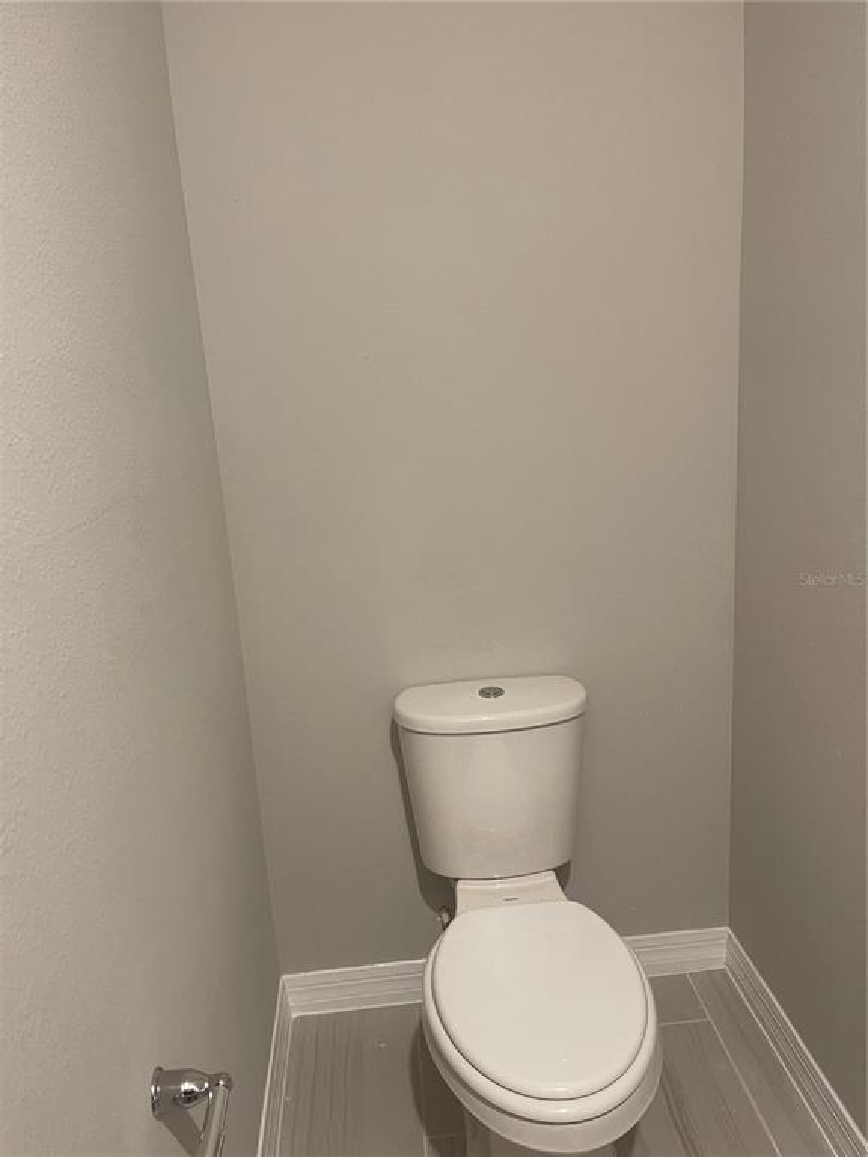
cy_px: 578
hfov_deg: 54.9
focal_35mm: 25
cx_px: 434
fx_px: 836
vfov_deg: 69.4
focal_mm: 5.1
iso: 250
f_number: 1.6
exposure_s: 1/60
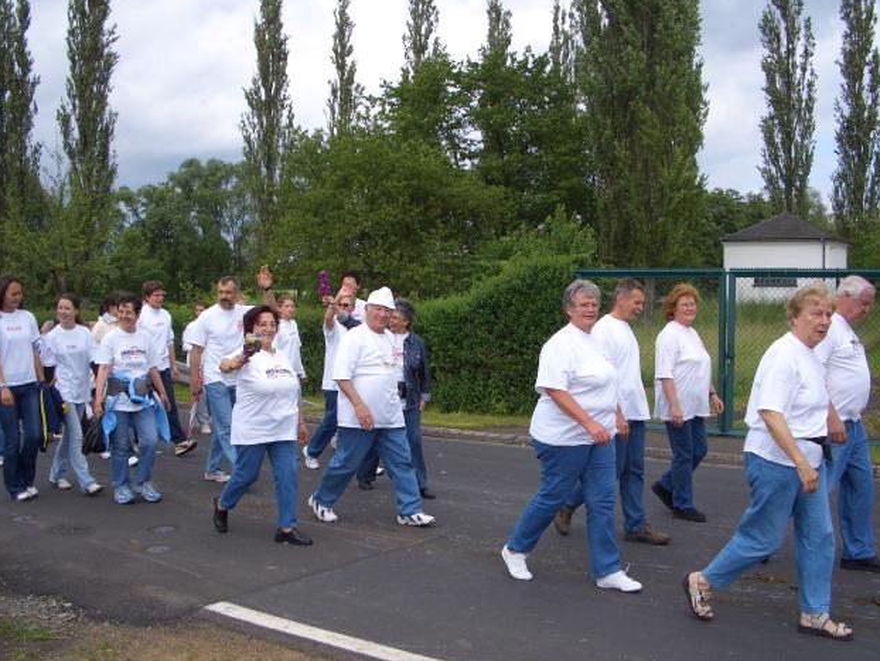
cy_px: 334
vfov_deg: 39.7
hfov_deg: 51.3
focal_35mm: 36
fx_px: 916
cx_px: 447
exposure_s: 1/640
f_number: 4.3
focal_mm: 5.8
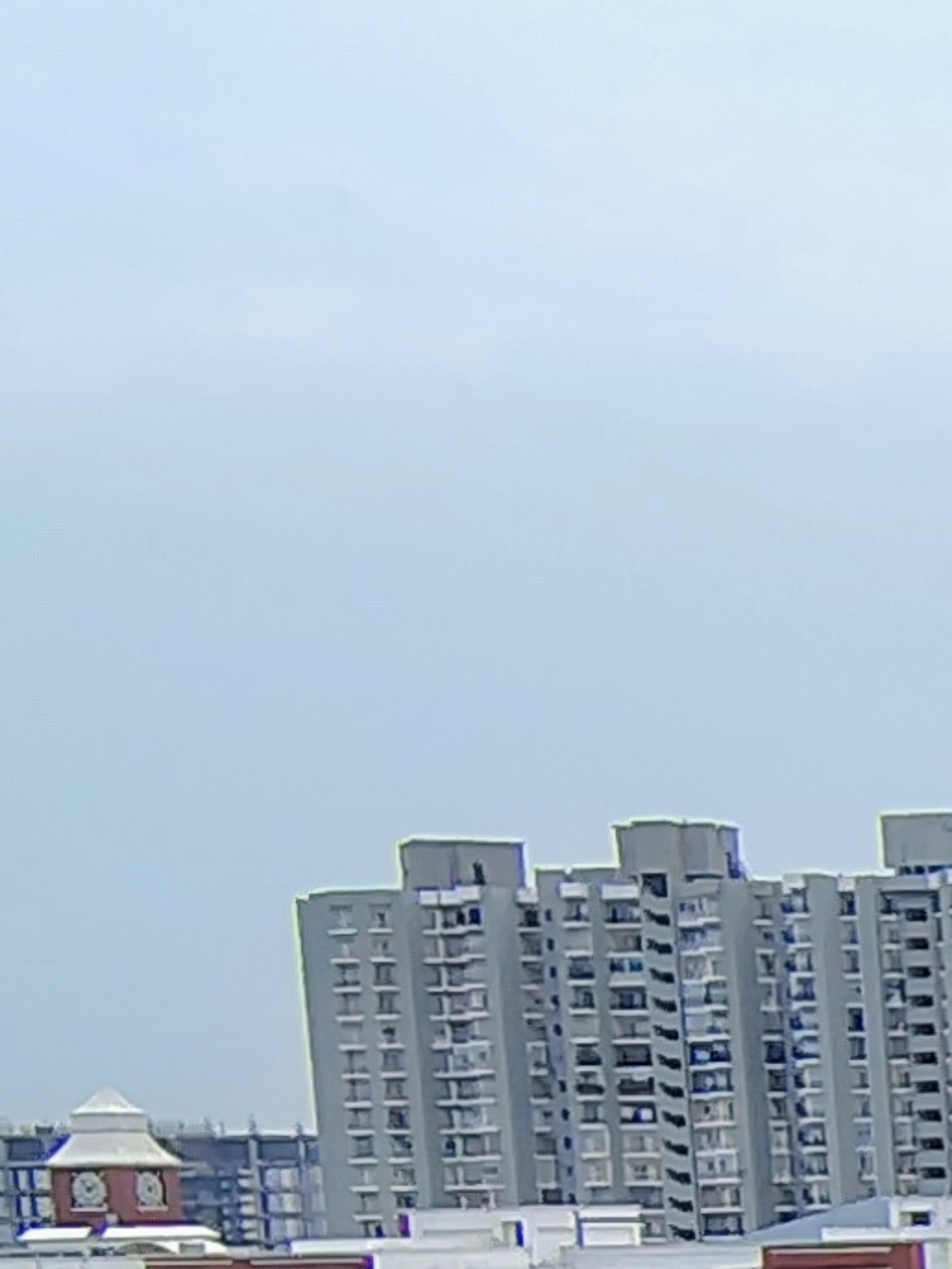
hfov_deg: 11.9
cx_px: 2379
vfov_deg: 18.7
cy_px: 1691
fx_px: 3555
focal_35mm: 97
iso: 100
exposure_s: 1/1526
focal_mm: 2.13
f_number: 2.2
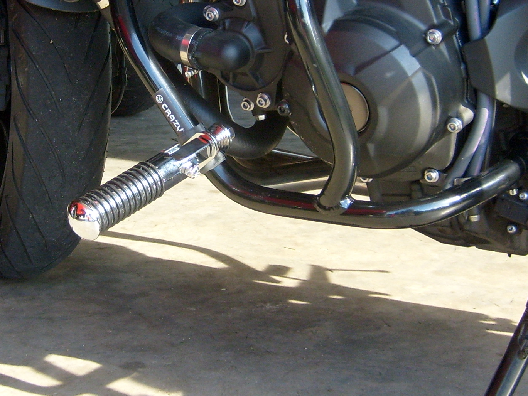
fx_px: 1098
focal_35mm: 72
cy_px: 106
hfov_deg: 26.8
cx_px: 148
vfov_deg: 20.3
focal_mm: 5.8
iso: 80
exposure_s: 1/125
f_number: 2.8
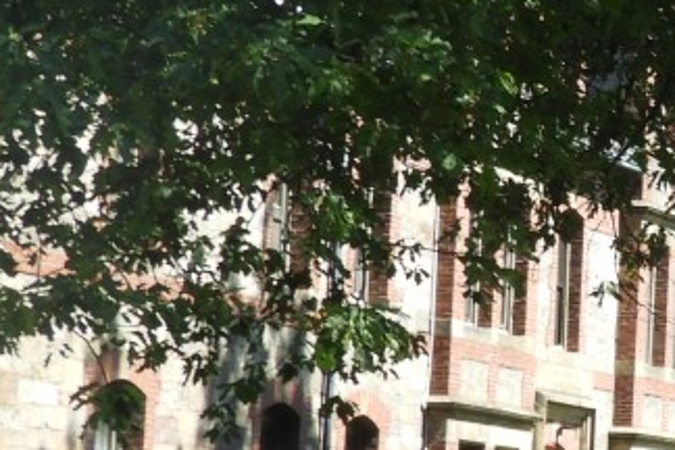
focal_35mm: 185
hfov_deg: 10.1
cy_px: 310
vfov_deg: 7.4
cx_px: 1435
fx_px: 3468
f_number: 3.8
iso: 100
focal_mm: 7.2
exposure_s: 1/250
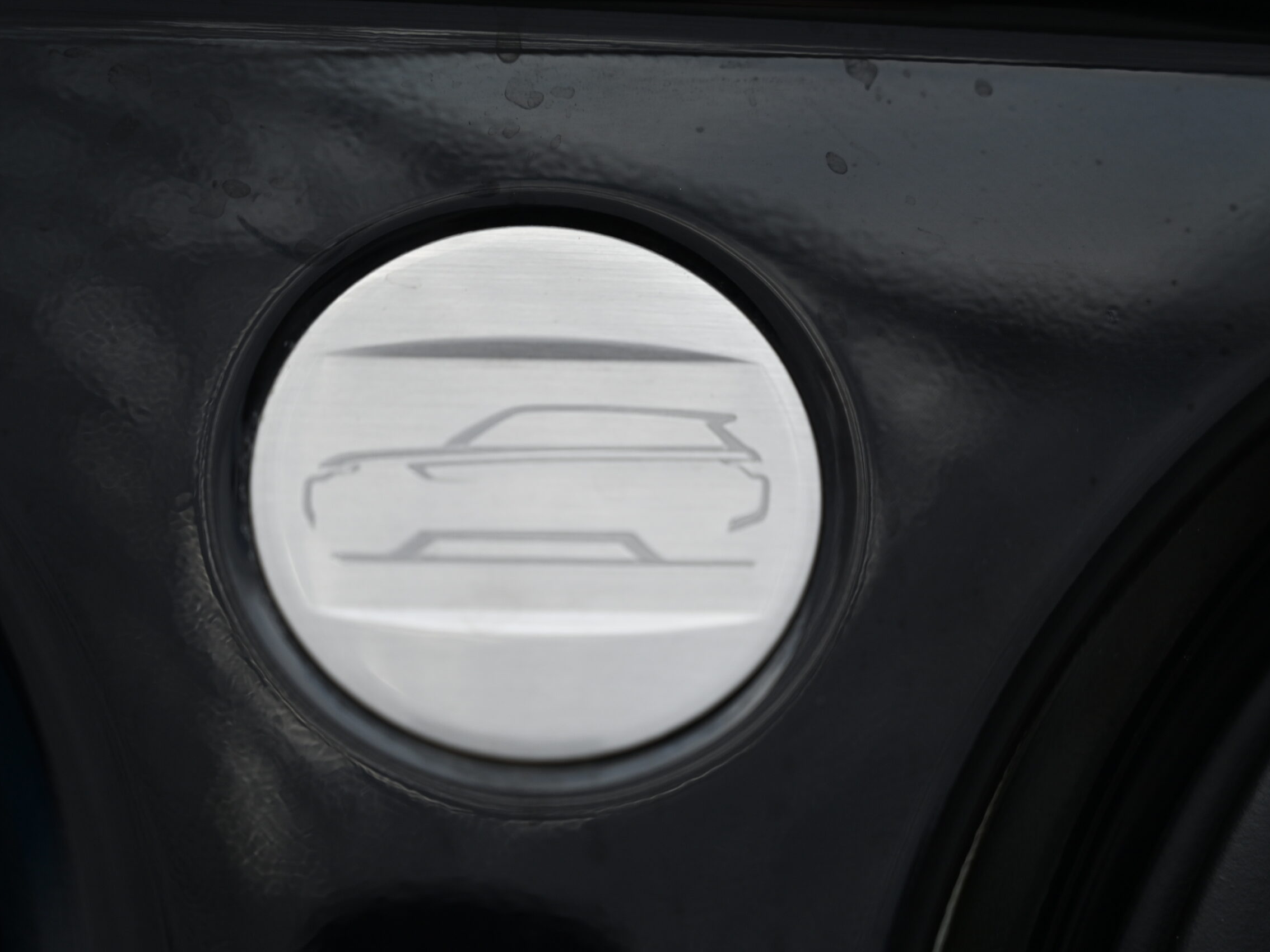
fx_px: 2788
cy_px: 476
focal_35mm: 76
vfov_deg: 19.4
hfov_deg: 25.7
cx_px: 622
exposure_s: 1/250
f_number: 4
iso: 360
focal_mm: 70
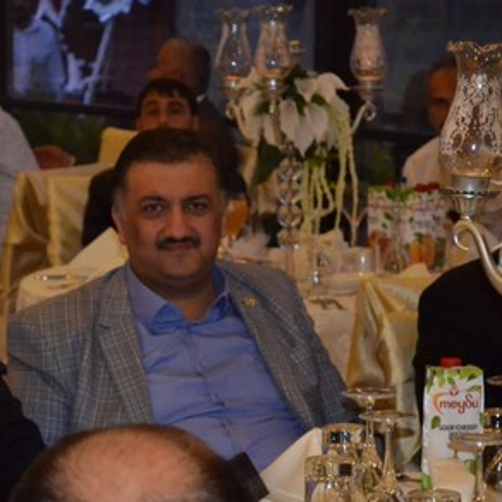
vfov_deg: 10.8
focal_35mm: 161
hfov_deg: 10.8
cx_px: 15
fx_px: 2641
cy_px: 365
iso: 3200
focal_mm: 55
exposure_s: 1/60
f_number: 5.6
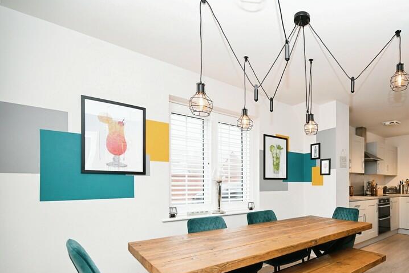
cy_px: 189
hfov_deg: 79.4
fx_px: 227
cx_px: 291
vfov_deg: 60.0
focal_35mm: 20
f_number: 4
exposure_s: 1/60
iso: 360
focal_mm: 14
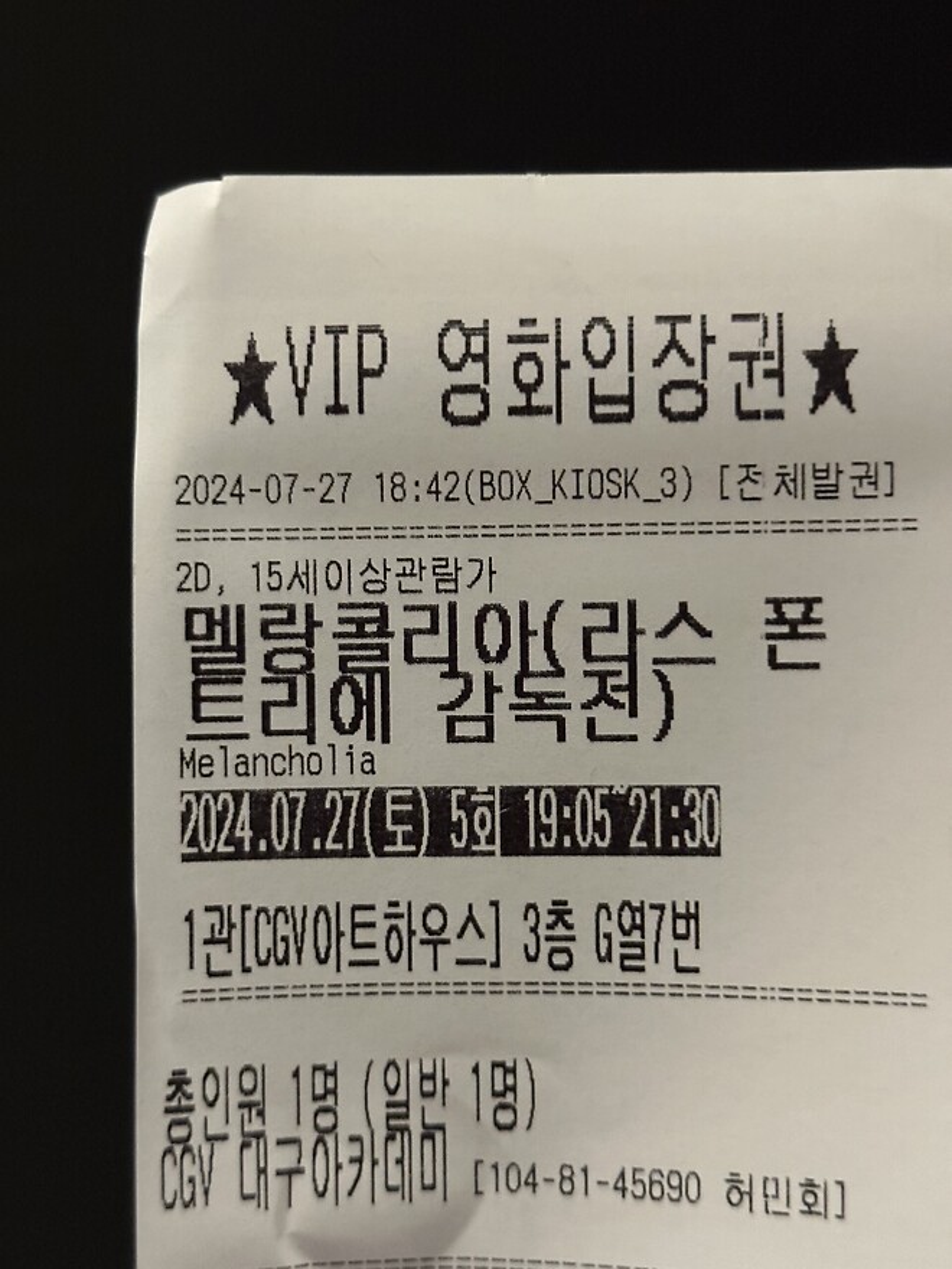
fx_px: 1760
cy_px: 634
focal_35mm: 48
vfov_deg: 39.7
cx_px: 476
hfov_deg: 30.3
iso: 640
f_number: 1.78
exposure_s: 1/24
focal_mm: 6.86
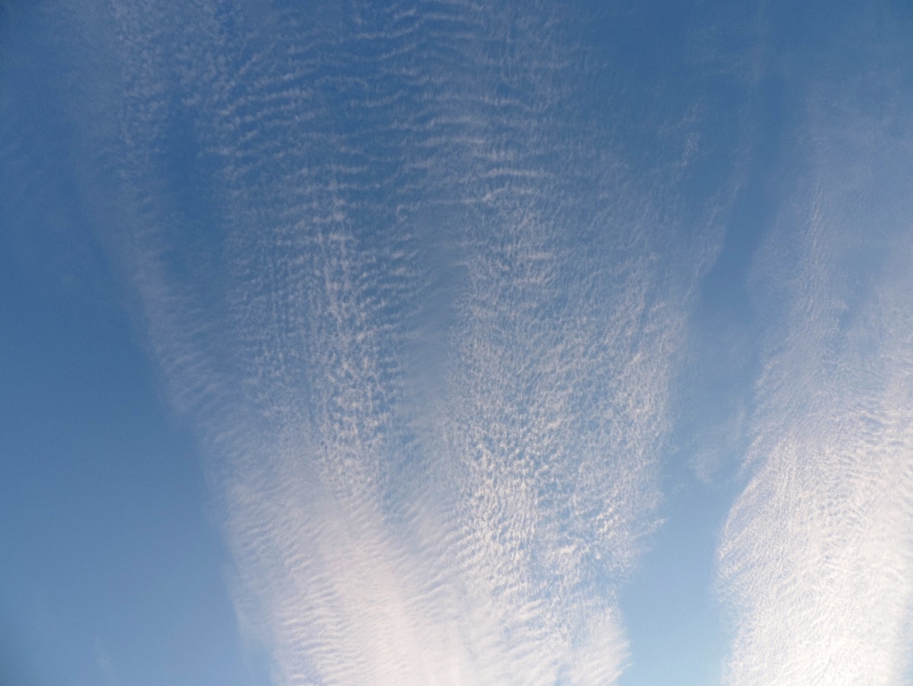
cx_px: 456
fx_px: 633
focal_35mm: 24
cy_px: 343
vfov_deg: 56.8
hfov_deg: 71.6
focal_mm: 4.3
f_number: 3
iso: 80
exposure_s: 1/640
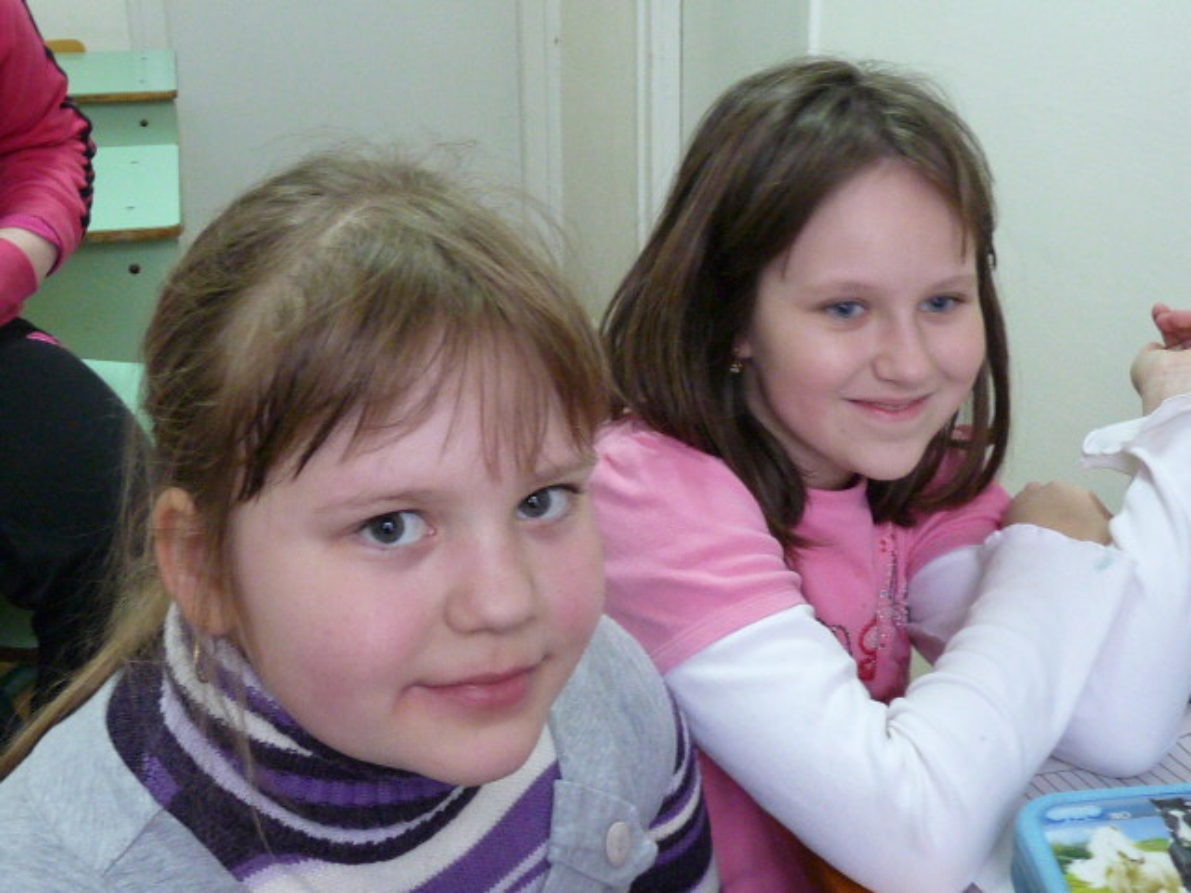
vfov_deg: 29.7
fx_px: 1686
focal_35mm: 49
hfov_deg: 38.9
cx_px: 596
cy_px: 446
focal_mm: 4.8
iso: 400
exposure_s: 1/30
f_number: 2.8
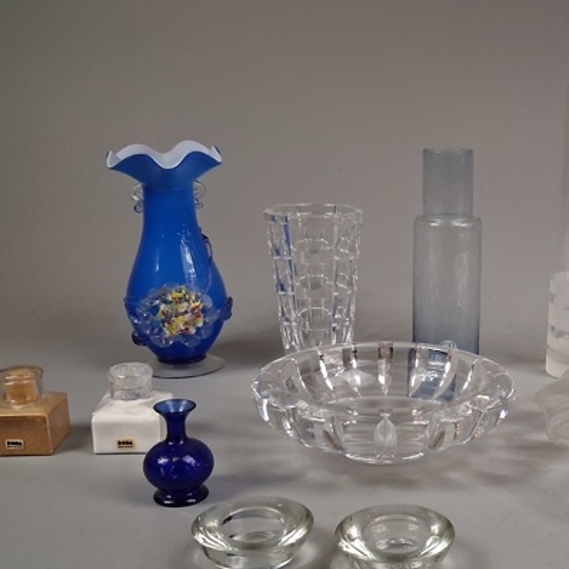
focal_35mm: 48
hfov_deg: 34.3
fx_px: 893
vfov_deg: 35.2
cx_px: 452
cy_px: 357
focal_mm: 4
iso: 320
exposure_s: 1/100
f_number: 1.8
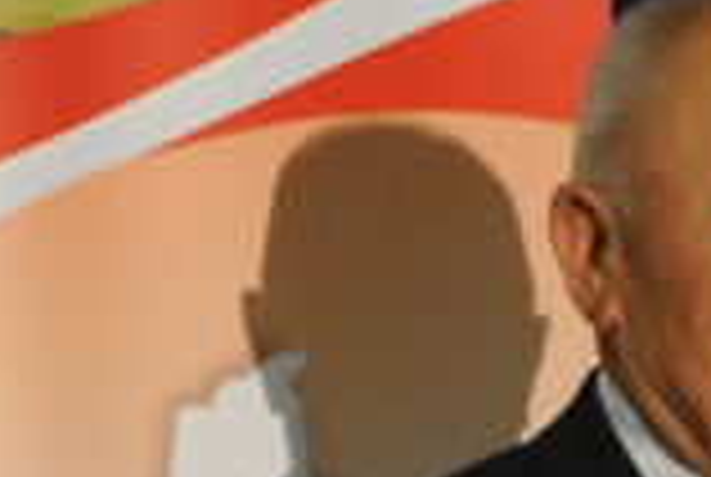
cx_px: 918
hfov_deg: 9.2
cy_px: 1132
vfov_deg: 6.0
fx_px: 4353
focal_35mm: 220
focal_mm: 34
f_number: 2.8
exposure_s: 1/320
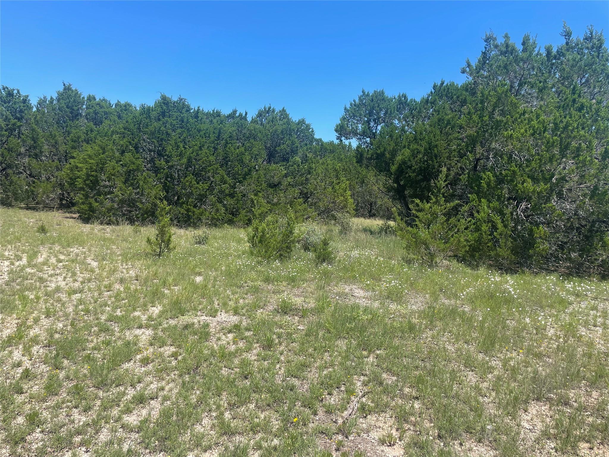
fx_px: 457
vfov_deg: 53.1
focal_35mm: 26
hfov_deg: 67.3
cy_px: 228
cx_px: 304
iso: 32
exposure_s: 1/2398
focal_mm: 4.2
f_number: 1.6
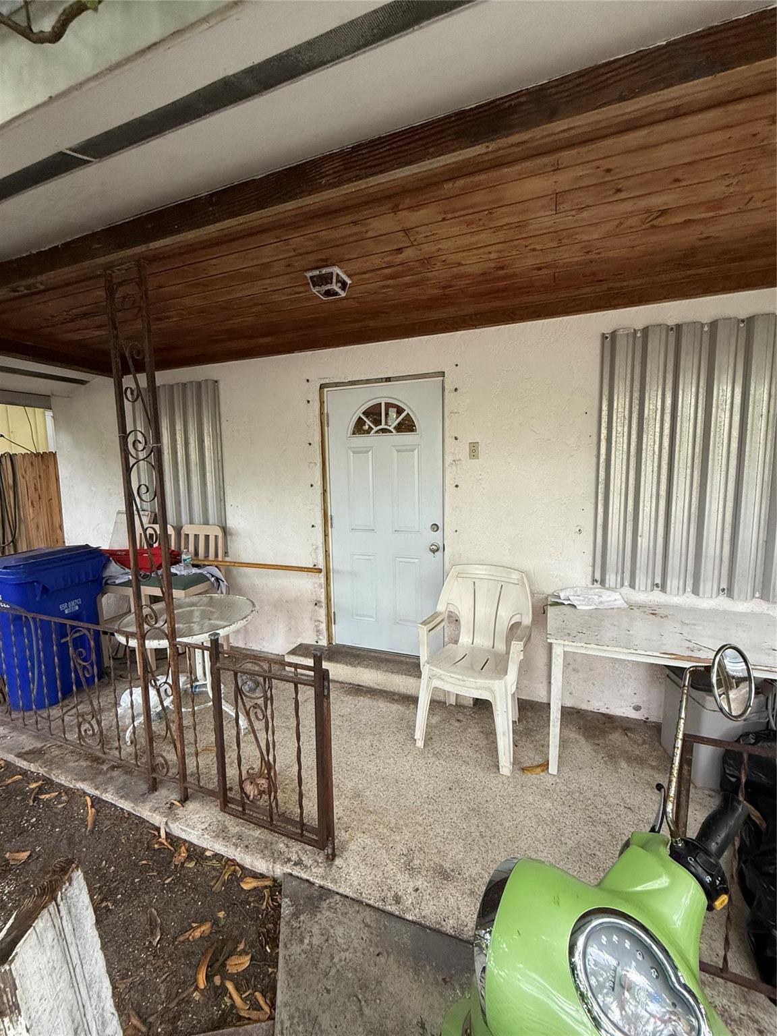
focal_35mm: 14
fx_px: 419
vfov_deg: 102.1
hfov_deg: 85.7
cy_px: 518
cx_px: 388
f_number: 2.2
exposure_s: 1/99
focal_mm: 2.22
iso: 250
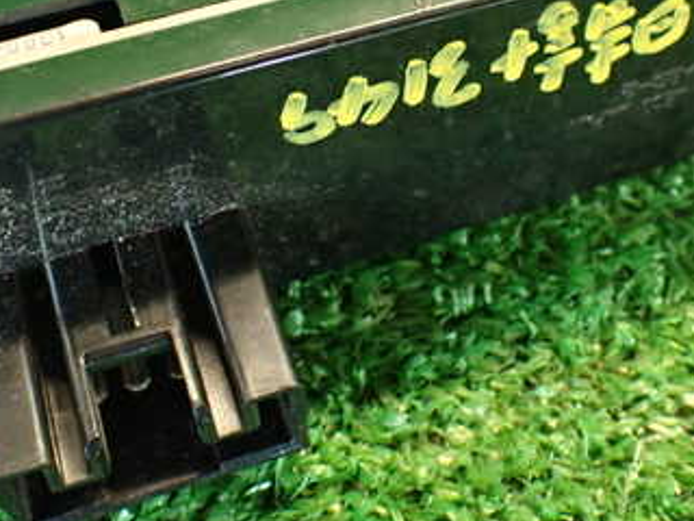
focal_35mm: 60
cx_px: 354
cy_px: 115
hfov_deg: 32.2
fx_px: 1203
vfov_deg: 24.1
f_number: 2.4
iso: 640
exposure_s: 1/30
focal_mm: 5.79
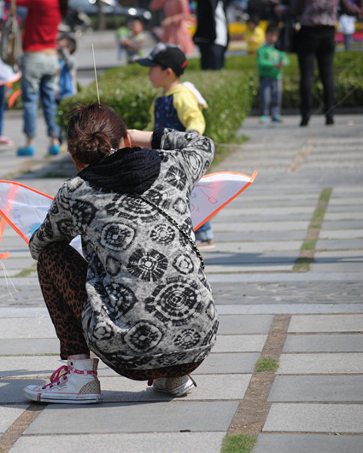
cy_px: 227
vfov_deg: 10.1
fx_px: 2564
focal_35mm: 191
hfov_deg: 8.1
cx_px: 26
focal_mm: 90
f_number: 4.5
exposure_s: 1/800
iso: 100
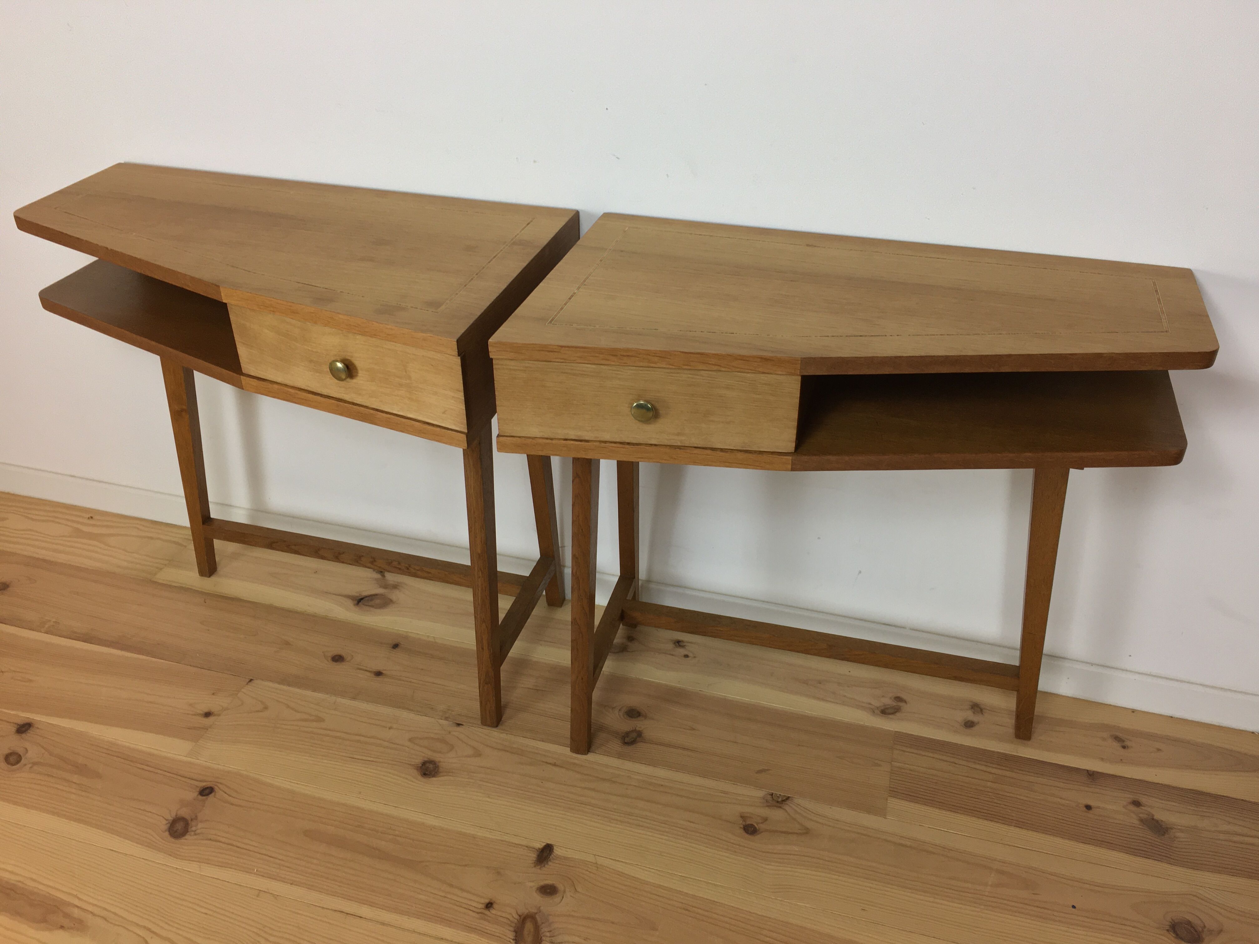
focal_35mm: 29
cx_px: 630
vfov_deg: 48.2
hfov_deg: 61.7
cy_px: 472
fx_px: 1055
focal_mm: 4.15
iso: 50
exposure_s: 1/33
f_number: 2.2
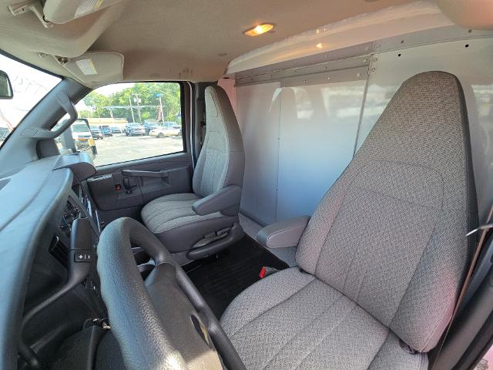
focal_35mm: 13
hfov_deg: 106.2
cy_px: 185
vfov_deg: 89.9
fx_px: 185
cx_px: 246
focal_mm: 2.2
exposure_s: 1/147
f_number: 2.2
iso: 50
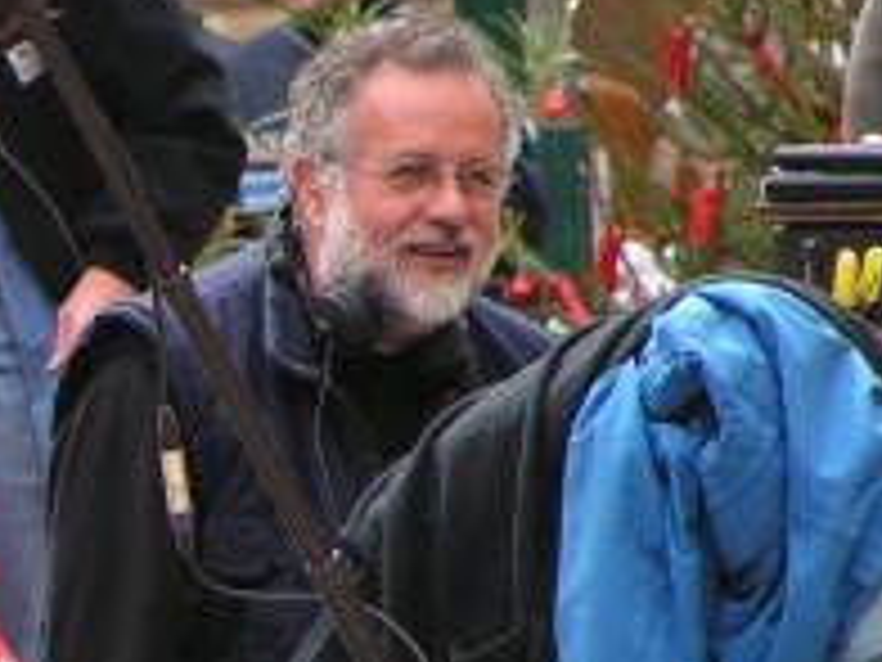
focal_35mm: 1114
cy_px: 338
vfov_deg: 1.3
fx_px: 28384
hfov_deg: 1.8
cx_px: -140
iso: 80
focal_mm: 60.2
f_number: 3.5
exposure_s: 1/400
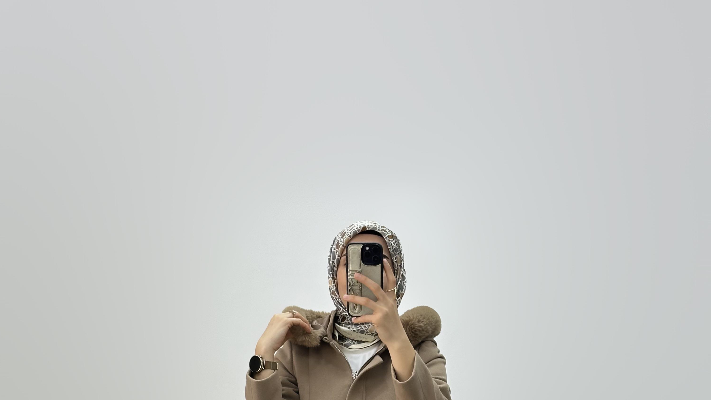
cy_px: 452
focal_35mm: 70
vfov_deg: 16.6
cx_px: 355
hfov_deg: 30.2
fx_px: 1320
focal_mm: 6.86
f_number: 1.78
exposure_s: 1/169
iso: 64
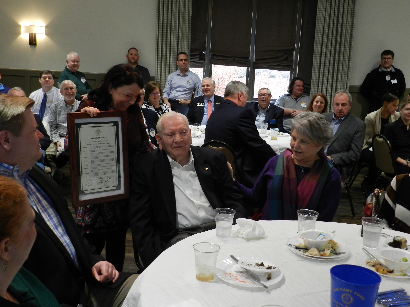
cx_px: 205
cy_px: 154
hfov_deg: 49.0
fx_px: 450
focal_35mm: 38
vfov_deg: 37.7
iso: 360
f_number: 4
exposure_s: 1/30
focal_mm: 6.7
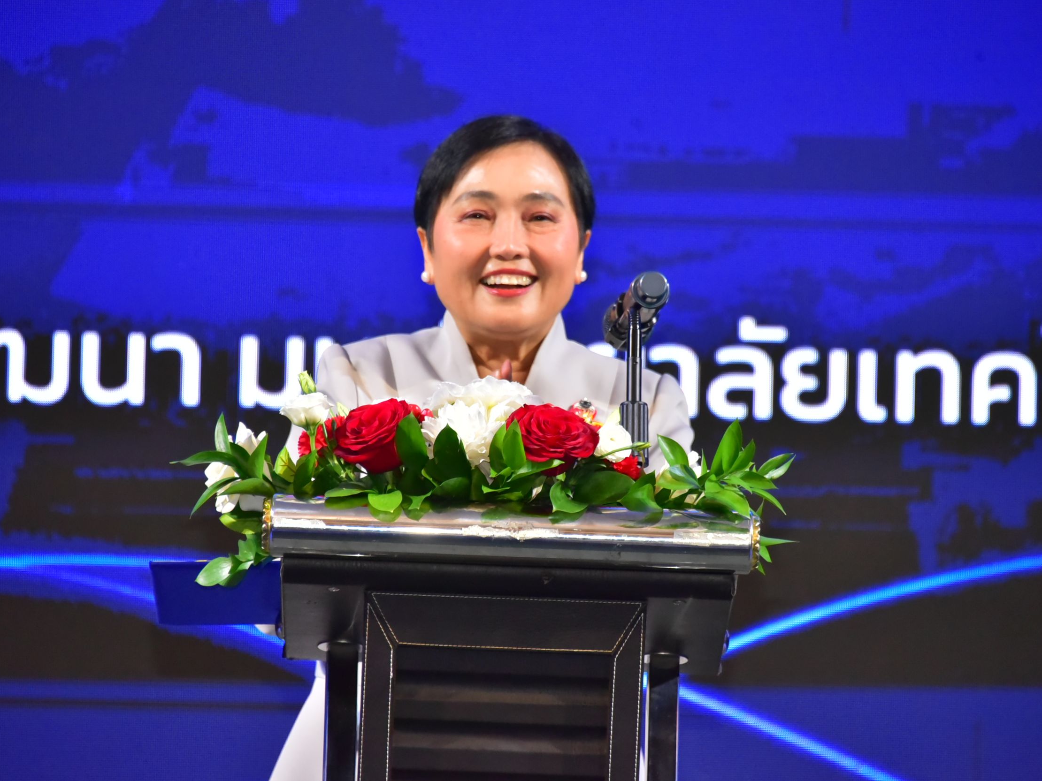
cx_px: 512
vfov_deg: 4.6
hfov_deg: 6.1
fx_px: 9783
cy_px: 391
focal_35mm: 325
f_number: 6.3
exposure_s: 1/200
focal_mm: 300
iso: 6400
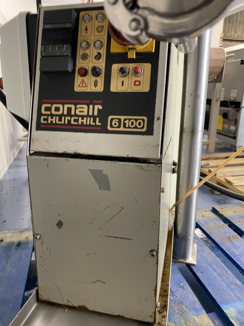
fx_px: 244
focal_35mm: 26
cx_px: 122
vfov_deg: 67.3
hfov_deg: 53.1
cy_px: 163
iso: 250
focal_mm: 4.25
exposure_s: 1/50
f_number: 1.8
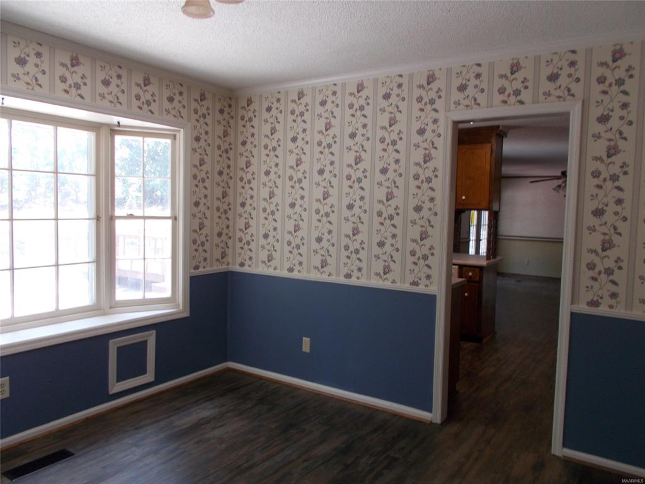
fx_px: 484
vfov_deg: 53.1
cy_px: 242
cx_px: 322
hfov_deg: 67.3
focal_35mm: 26
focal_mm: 4.6
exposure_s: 1/25
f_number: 3.2
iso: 100
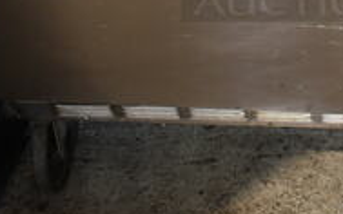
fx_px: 832
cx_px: 385
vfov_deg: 14.0
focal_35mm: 89
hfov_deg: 22.0
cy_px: -74
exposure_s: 1/30
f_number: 3.5
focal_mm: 18
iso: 560
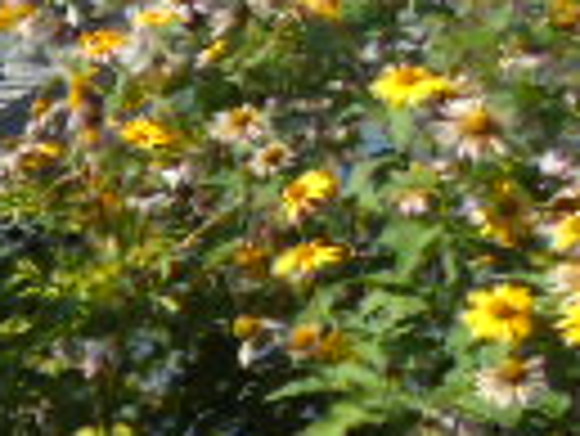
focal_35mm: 124
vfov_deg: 11.6
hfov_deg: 12.5
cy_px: 602
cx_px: -809
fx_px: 2080
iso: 80
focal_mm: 4.4
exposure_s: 1/500
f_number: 3.4
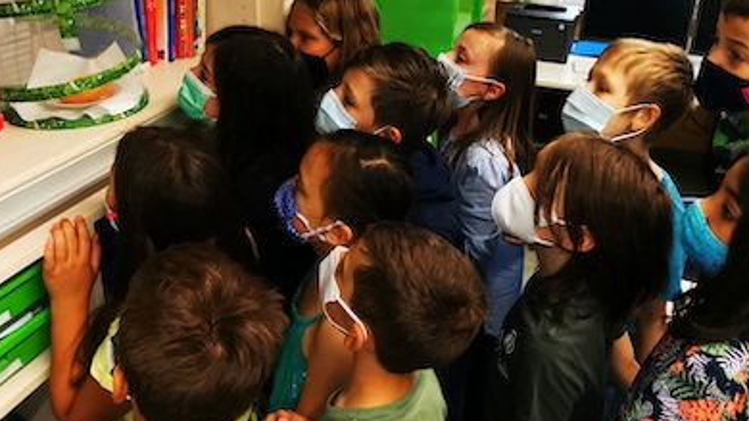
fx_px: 675
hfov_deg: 58.0
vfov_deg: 34.3
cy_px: 140
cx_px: 346
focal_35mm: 34
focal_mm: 5.56
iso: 200
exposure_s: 1/100
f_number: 1.6
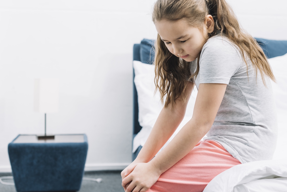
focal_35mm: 57
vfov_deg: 23.8
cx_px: 151
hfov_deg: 35.0
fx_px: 455
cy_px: 83
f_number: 4
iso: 320
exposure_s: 1/160
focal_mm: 50
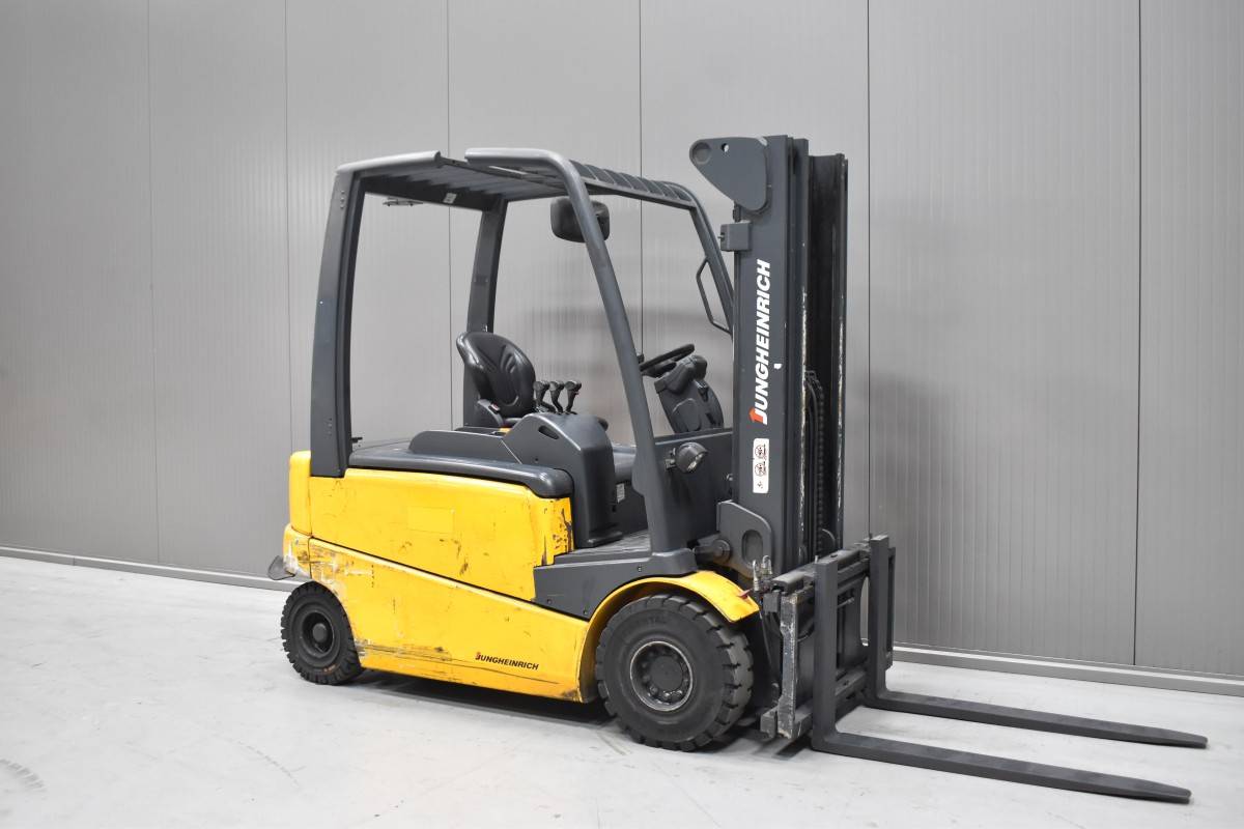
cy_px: 414
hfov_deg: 53.1
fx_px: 1244
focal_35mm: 36
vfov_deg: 36.9
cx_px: 622
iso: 1600
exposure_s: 1/40
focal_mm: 24
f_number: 4.5
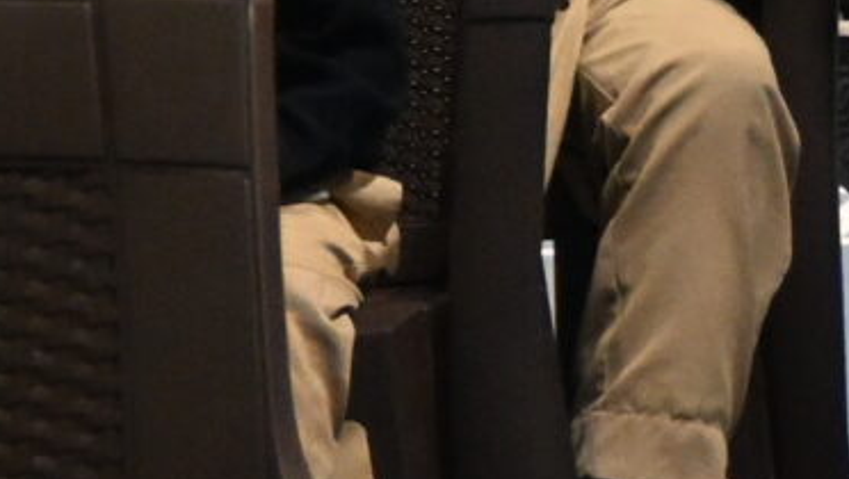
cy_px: -243
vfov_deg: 2.4
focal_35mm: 508
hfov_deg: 4.1
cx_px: 2764
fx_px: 11437
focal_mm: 47
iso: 2800
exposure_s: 1/80
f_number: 6
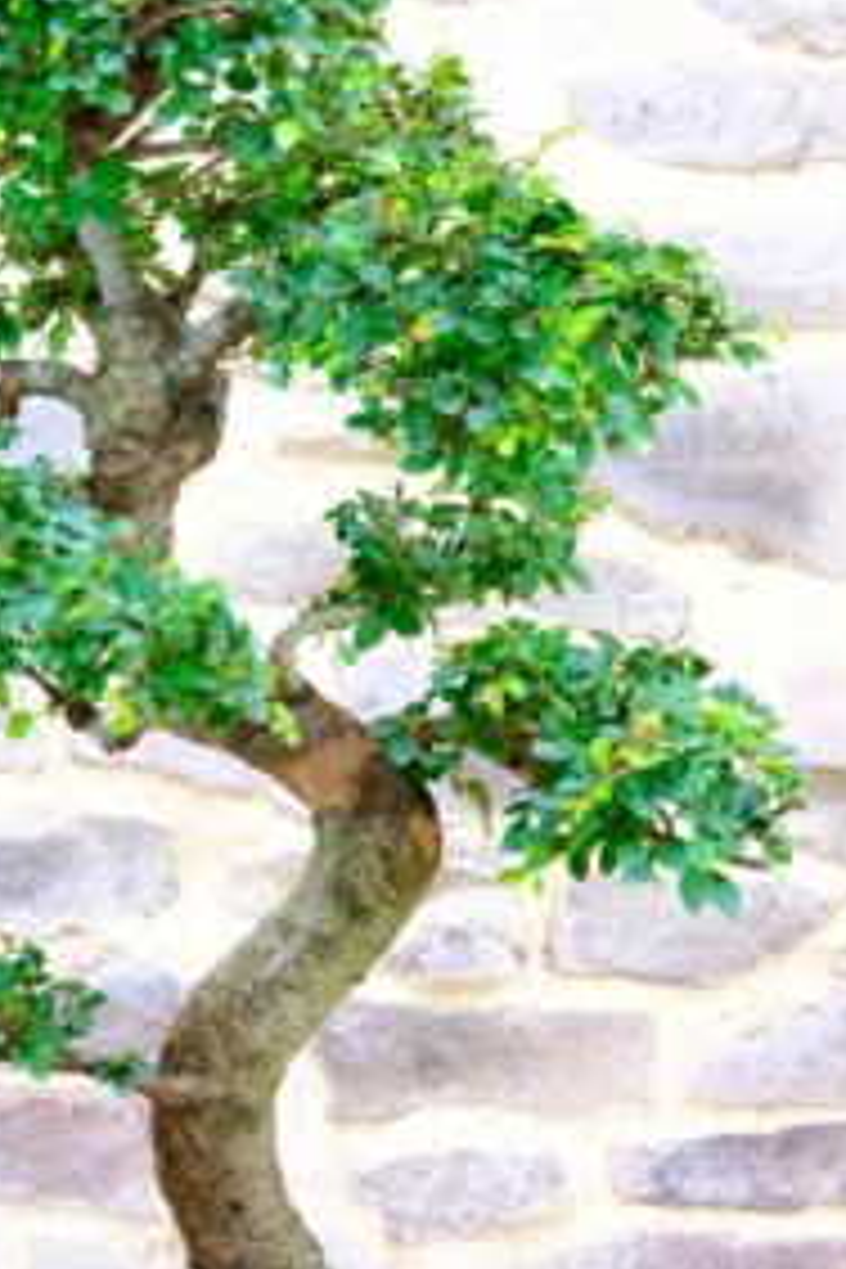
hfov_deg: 9.3
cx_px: 180
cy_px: 774
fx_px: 5217
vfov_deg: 13.9
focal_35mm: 148
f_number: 13
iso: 3200
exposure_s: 1/30
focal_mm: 57.8
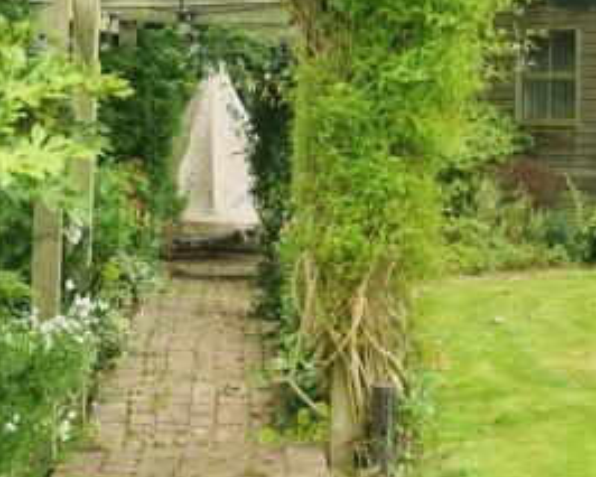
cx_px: 854
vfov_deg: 13.7
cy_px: 113
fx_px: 1976
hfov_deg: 15.9
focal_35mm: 112
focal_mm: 31
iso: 2000
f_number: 5.6
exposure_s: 1/2000
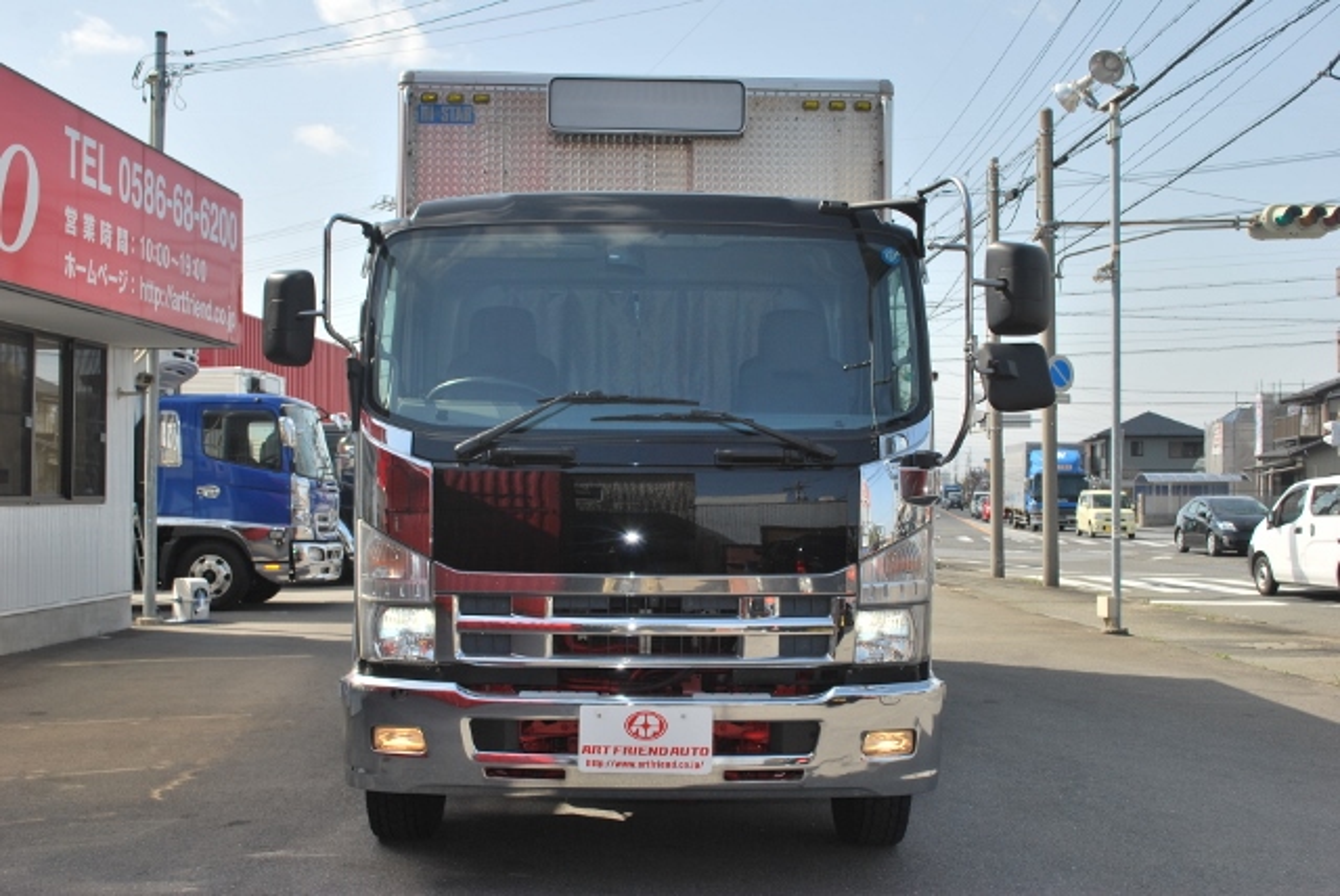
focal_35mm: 44
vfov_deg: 30.9
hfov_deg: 44.9
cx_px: 670
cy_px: 448
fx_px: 1621
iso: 100
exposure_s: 1/200
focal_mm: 29
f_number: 8
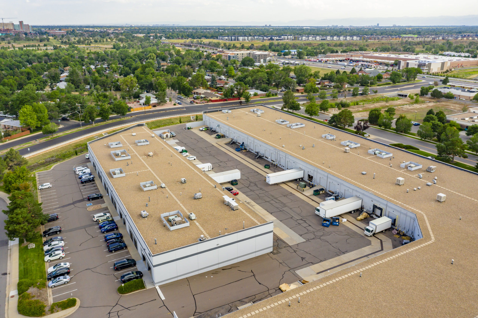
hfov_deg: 65.5
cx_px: 239
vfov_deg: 46.4
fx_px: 372
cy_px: 159
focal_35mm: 28
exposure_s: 1/240
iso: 100
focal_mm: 10.26
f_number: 4.5
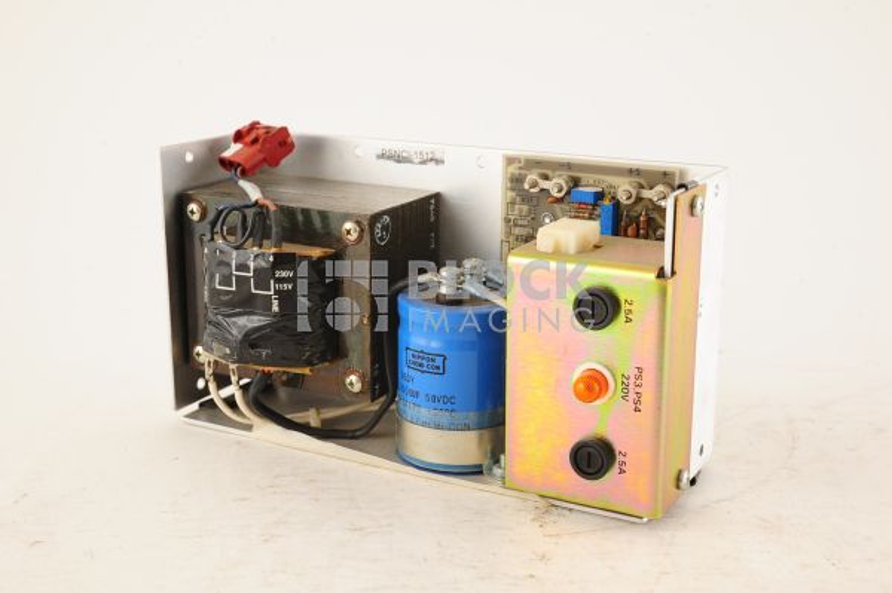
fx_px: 1238
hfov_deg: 39.6
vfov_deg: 26.9
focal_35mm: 50
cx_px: 446
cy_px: 296
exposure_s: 1/125
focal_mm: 50
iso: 1600
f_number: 13
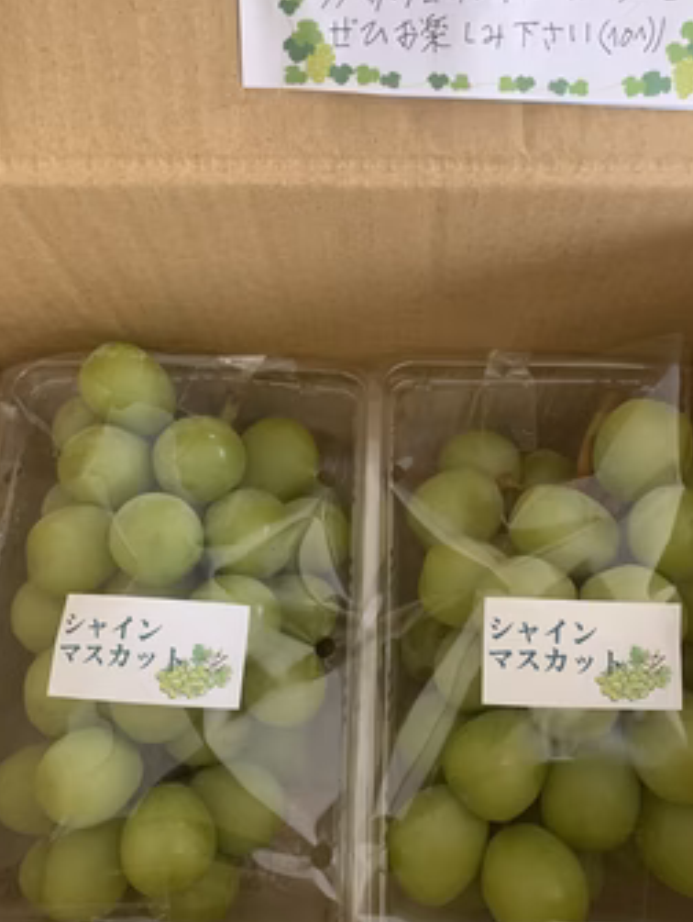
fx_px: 826
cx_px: 396
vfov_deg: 58.3
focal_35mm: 31
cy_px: 457
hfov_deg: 45.4
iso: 400
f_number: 1.8
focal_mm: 4.25
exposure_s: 1/46
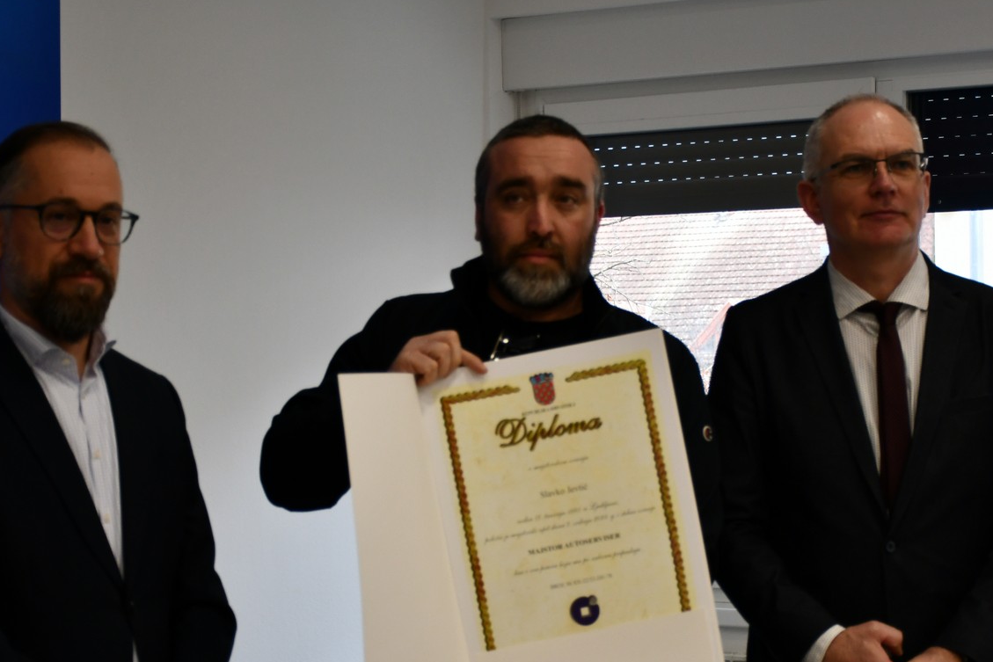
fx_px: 2345
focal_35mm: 85
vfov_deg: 16.0
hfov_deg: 23.9
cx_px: 556
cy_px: 462
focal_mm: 40
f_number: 4.5
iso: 720
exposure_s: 1/250
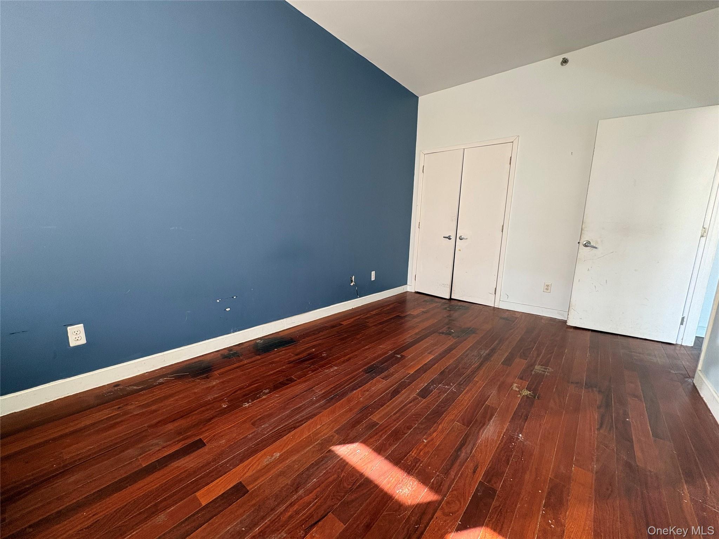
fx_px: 291
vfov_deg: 85.7
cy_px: 270
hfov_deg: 102.1
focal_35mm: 14
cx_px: 360
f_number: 2.2
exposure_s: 1/99
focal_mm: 2.22
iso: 125
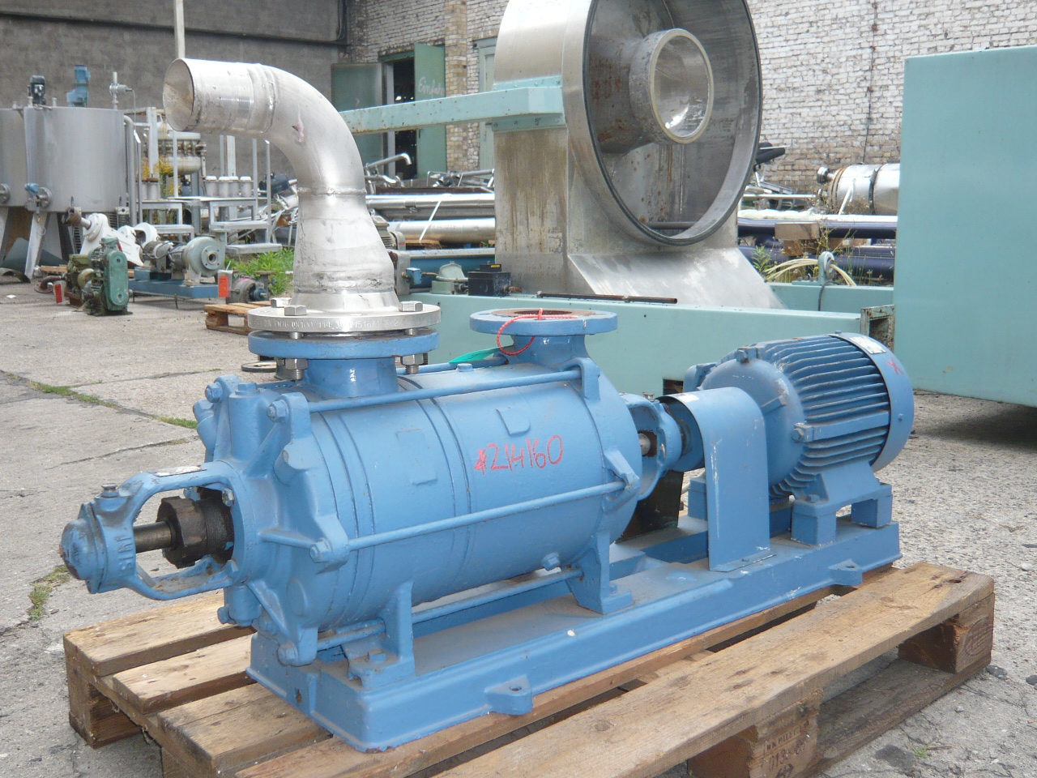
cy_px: 389
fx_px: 1049
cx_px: 518
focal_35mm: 35
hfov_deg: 52.6
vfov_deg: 40.7
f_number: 2.8
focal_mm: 4.6
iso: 100
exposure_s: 1/160
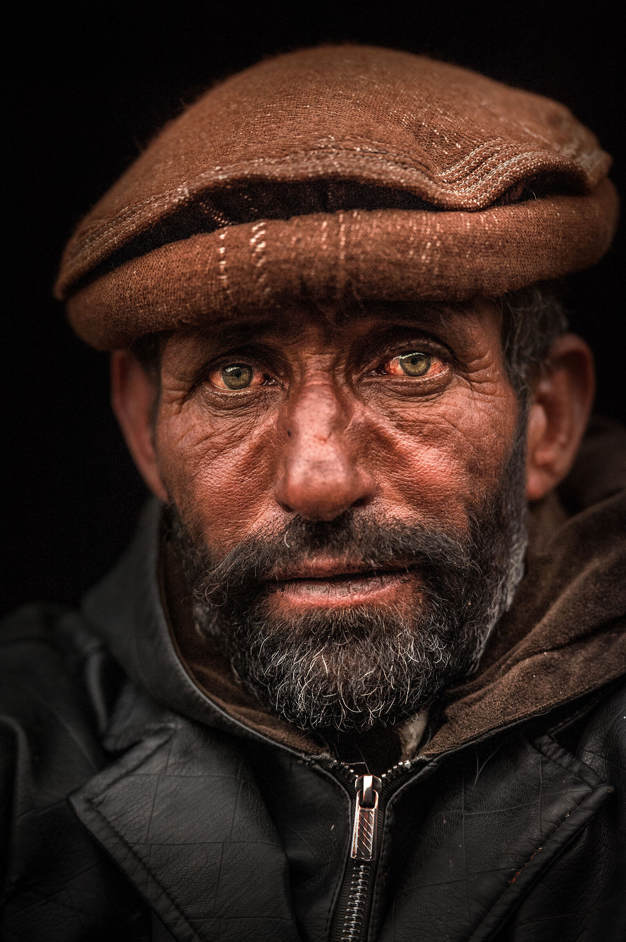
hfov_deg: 7.8
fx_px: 4570
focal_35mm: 175
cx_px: 313
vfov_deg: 11.8
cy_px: 471
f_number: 2.8
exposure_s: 1/3200
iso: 6400
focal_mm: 175
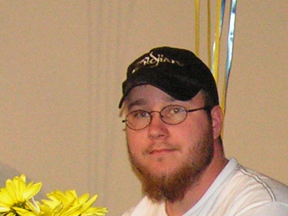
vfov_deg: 7.8
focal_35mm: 189
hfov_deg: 10.2
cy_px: 278
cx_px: 412
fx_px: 1573
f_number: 2.8
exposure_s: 1/40
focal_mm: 6.3
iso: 200
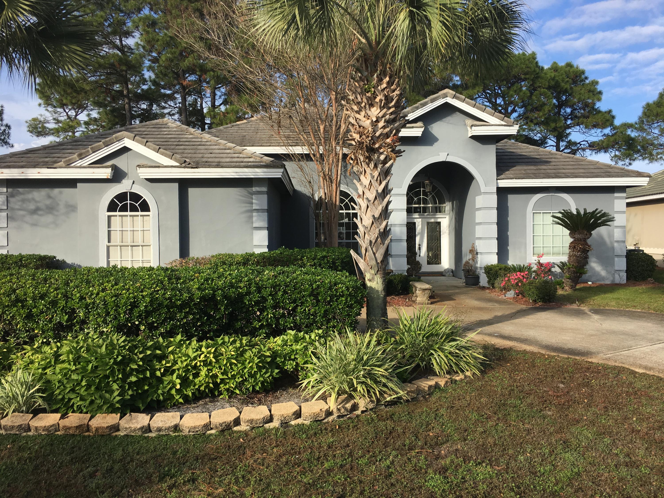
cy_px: 249
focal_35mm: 29
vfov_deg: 48.2
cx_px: 332
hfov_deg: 61.7
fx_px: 556
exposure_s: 1/1115
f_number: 2.2
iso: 25
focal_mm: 4.15
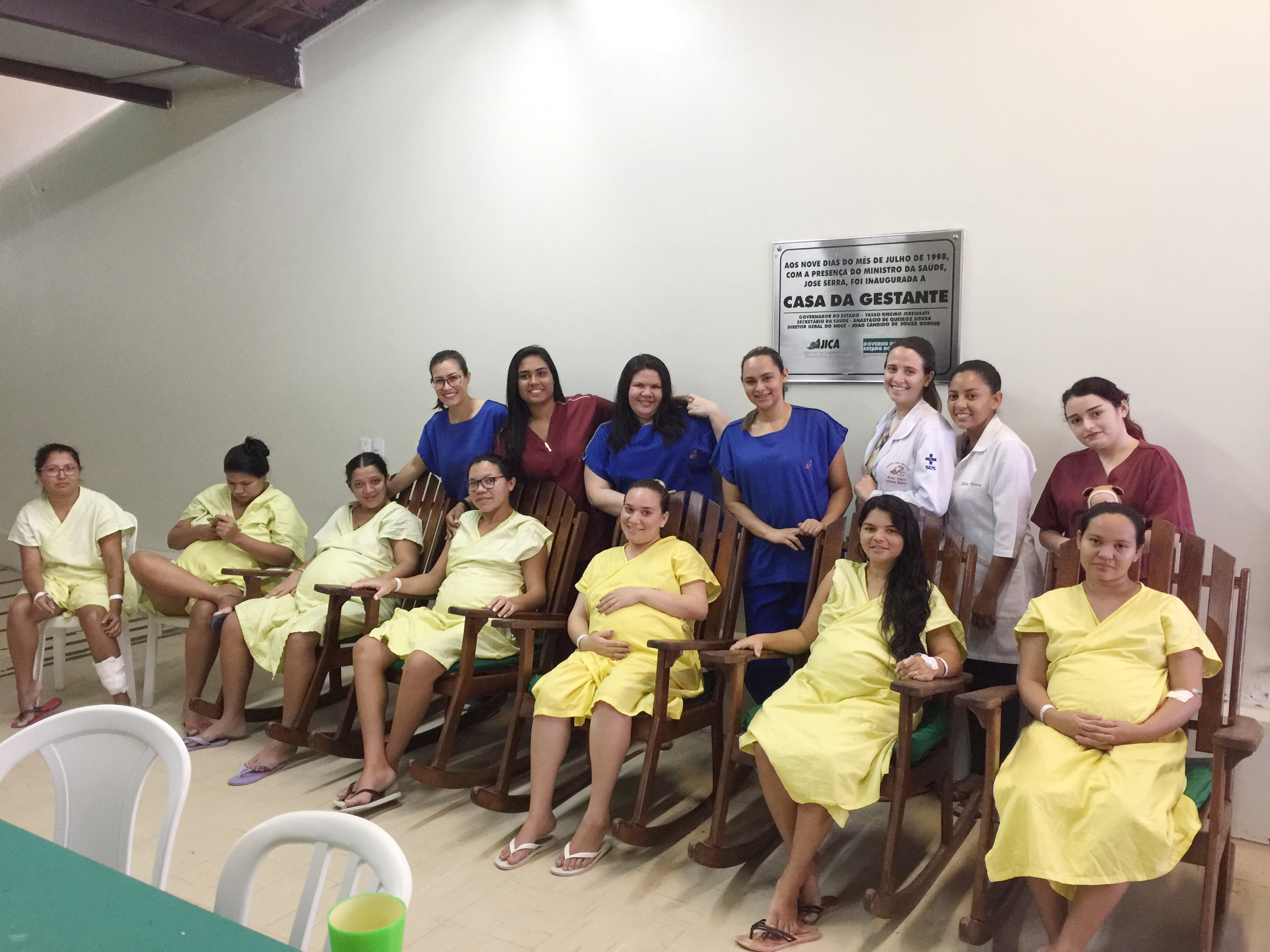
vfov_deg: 48.2
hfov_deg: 61.7
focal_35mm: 29
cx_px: 635
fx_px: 1064
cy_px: 476
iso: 100
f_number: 2.2
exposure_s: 1/15
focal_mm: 4.15
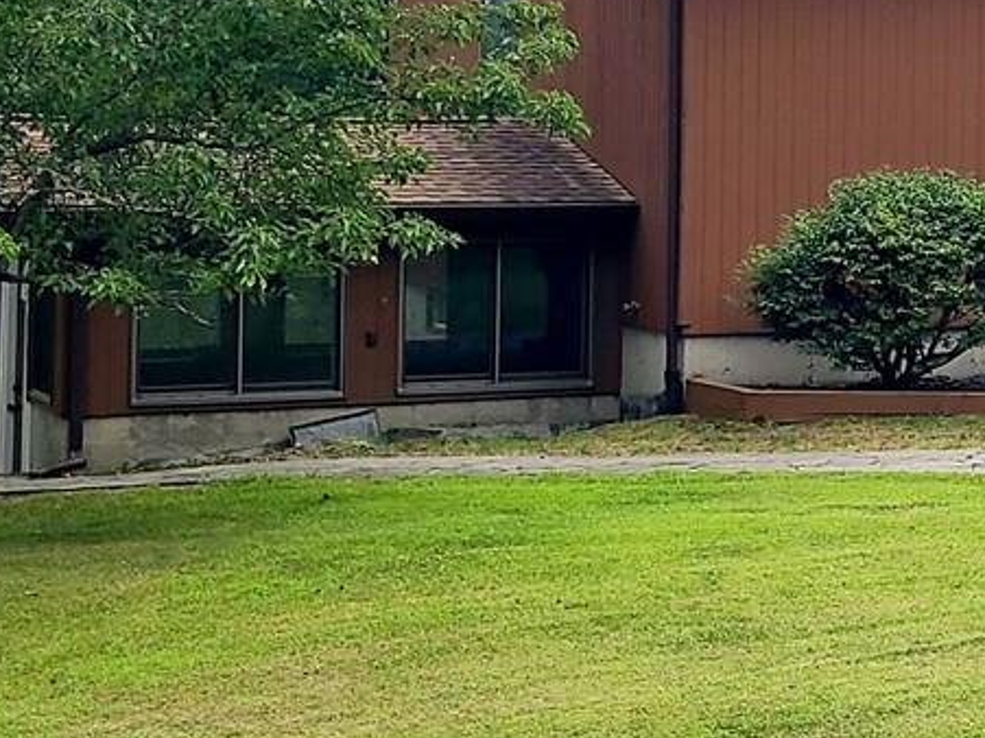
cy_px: 109
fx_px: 3357
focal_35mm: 118
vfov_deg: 12.5
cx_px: 1509
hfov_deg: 15.3
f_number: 1.8
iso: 40
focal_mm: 5.4
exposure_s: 1/1667
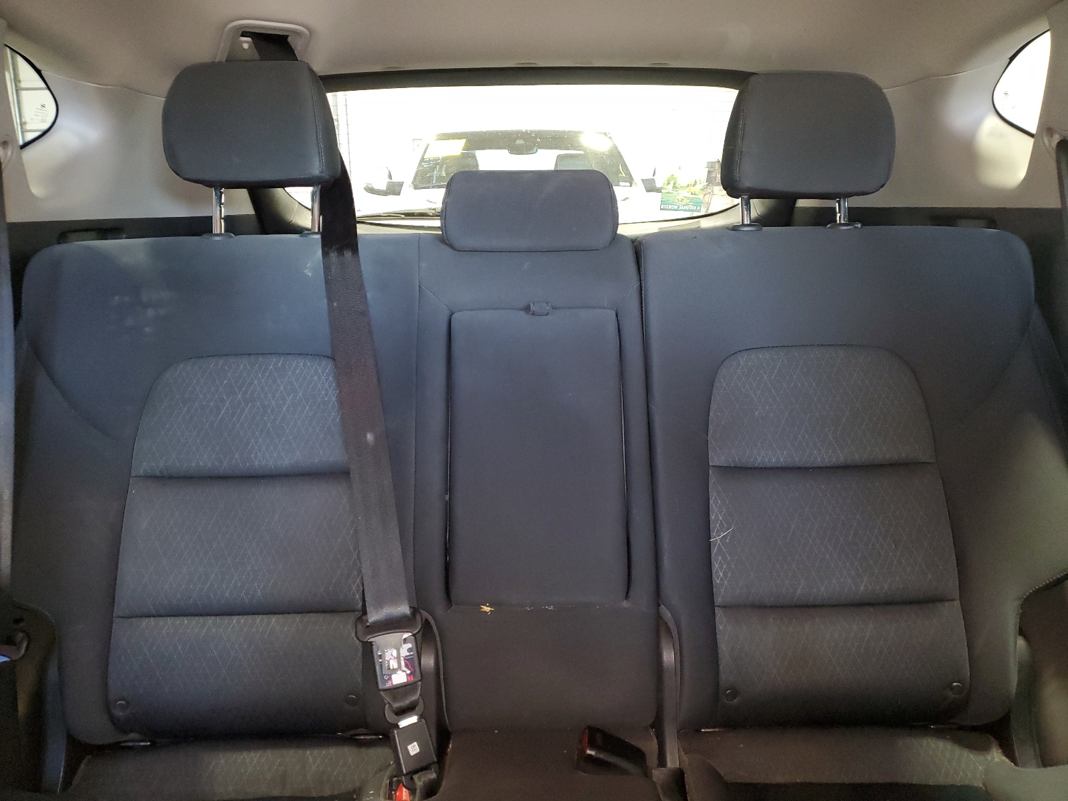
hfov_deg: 67.3
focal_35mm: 26
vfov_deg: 53.1
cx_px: 534
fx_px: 802
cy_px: 400
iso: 314
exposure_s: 1/20
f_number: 1.5
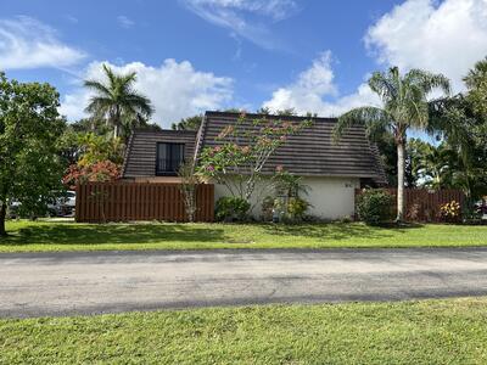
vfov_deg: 53.1
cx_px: 244
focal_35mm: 26
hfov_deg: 67.3
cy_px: 182
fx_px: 366
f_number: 1.6
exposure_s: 1/2899
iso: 50
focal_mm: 5.1
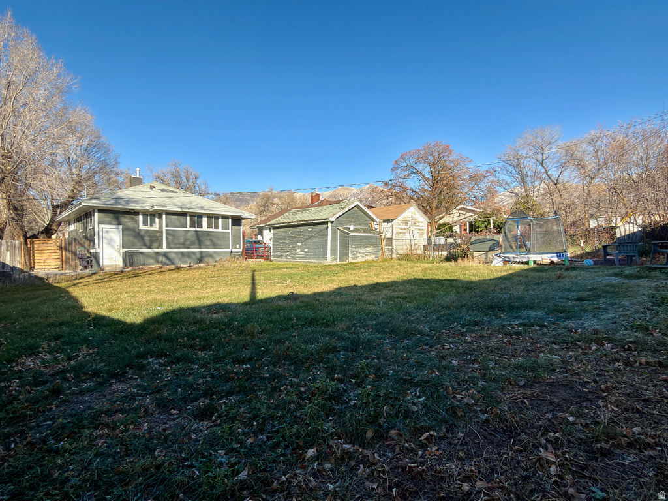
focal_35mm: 18
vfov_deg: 71.6
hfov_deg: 87.8
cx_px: 334
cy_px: 250
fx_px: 347
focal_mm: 2.22
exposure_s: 1/391
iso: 16
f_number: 2.2
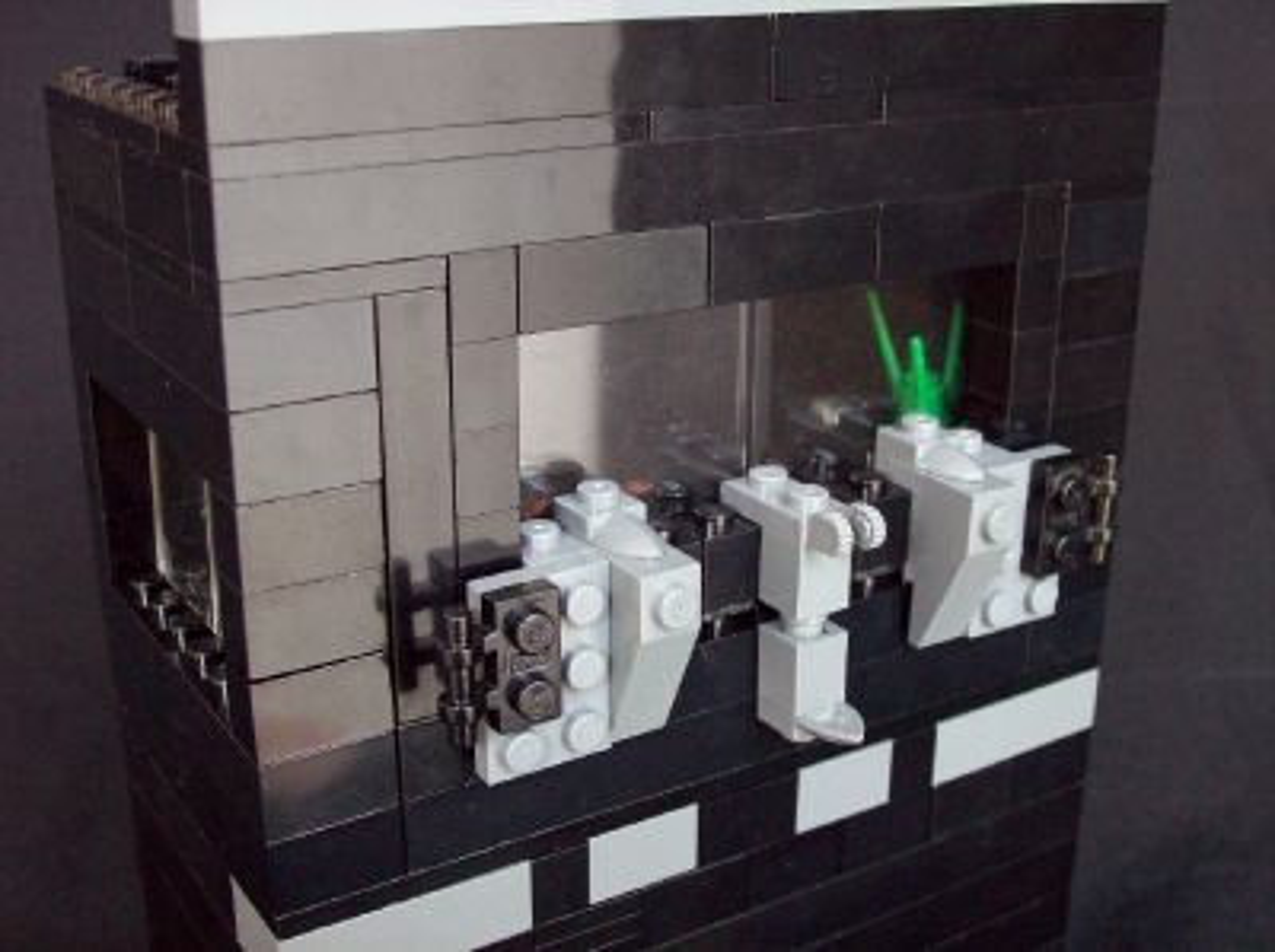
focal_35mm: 45
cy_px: 476
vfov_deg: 32.1
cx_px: 638
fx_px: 1655
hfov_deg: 42.1
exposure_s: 1/8
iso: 160
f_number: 3
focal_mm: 7.6
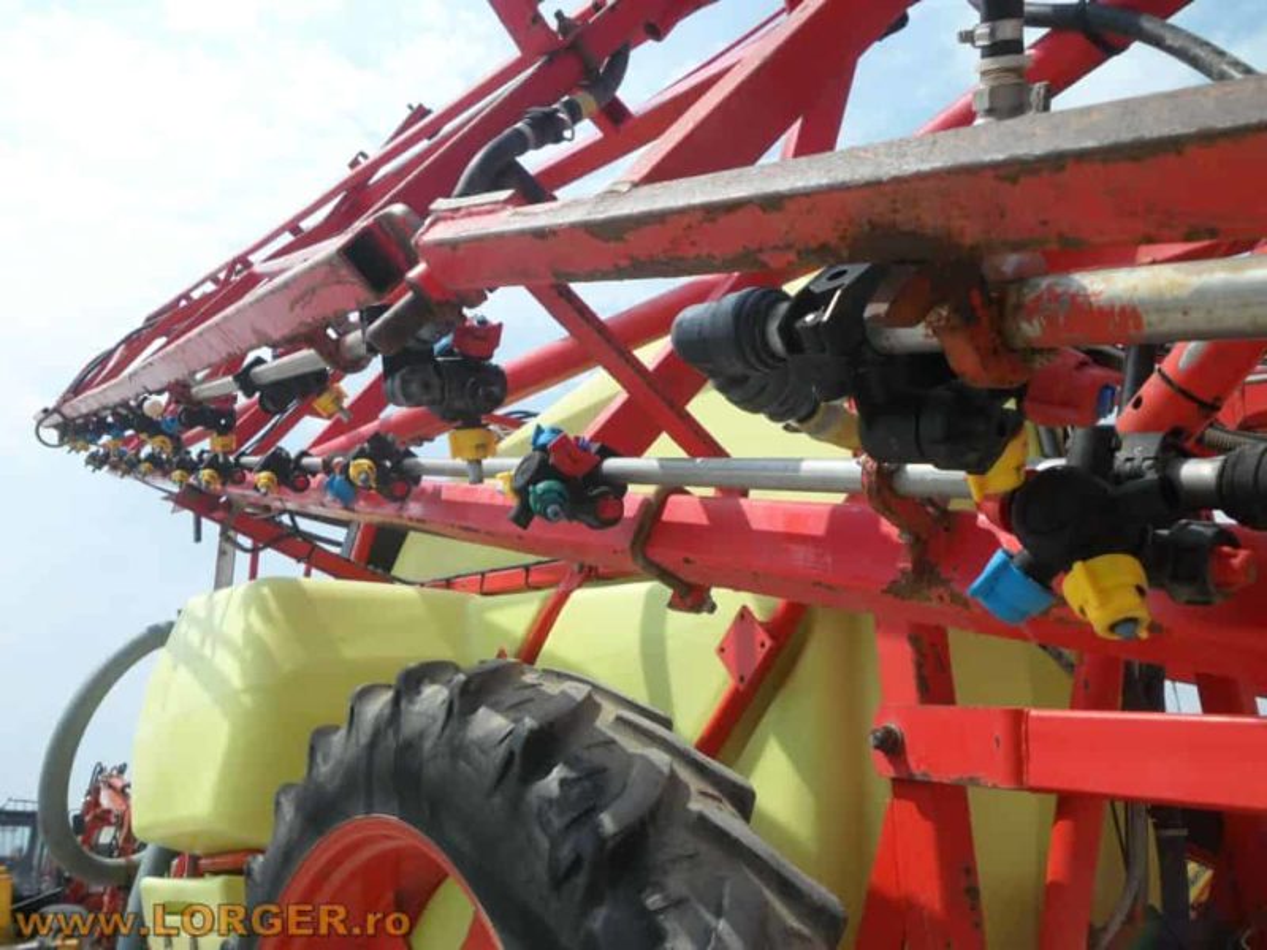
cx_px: 634
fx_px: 988
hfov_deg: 65.3
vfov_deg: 51.4
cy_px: 475
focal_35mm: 27
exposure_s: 1/180
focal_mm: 4.9
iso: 80
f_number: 8.9
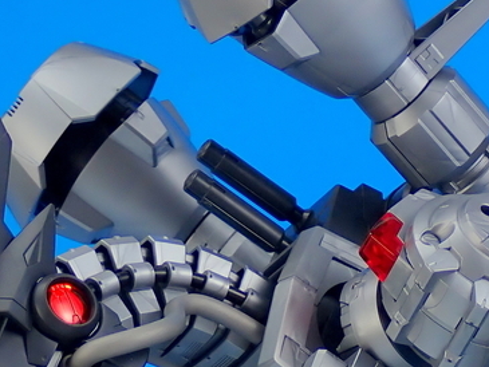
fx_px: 2657
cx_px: 354
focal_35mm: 188
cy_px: 494
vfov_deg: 7.8
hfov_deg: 10.5
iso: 100
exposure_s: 1/20
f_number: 3.8
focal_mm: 11.88
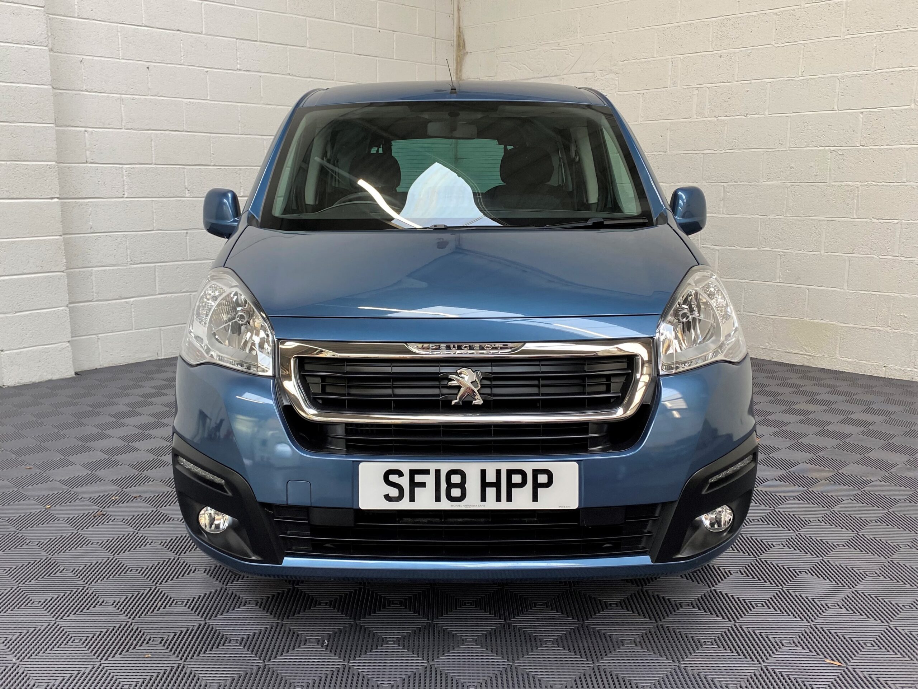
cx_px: 459
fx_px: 690
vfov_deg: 53.1
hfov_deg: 67.3
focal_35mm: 26
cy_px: 344
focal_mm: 4.25
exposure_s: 1/100
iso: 80
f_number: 1.8
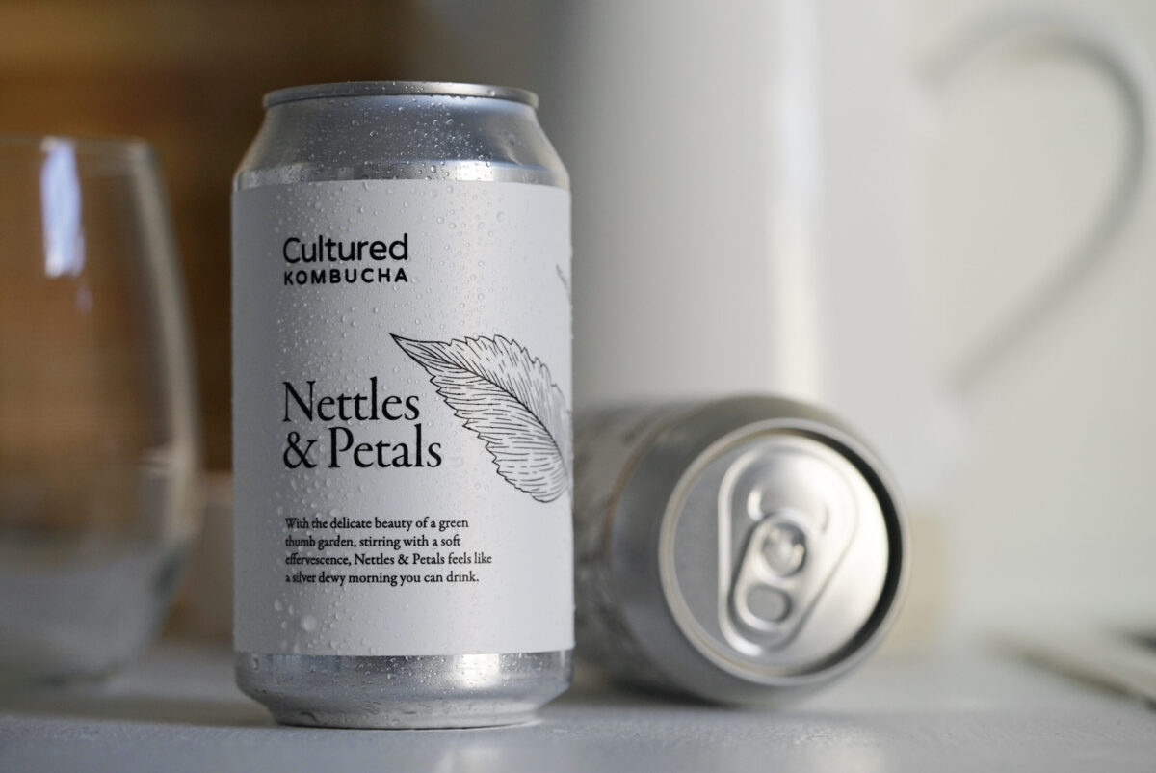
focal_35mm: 90
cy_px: 386
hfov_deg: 22.6
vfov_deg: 15.2
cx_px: 578
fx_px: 2892
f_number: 4
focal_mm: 90
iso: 800
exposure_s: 1/400
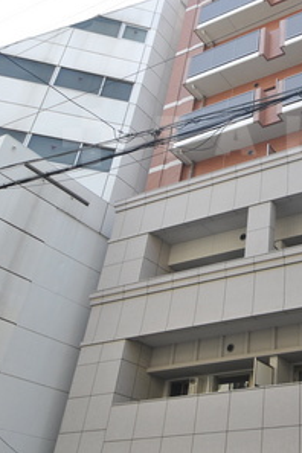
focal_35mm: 42
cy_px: 137
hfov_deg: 30.0
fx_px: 529
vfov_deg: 45.3
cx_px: 291
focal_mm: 13
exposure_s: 1/160
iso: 100
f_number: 6.3
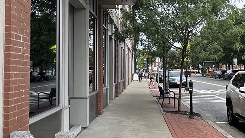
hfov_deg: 40.5
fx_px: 331
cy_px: 53
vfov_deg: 23.5
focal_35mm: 51
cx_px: 130
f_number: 2.2
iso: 40
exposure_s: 1/769
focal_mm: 2.22
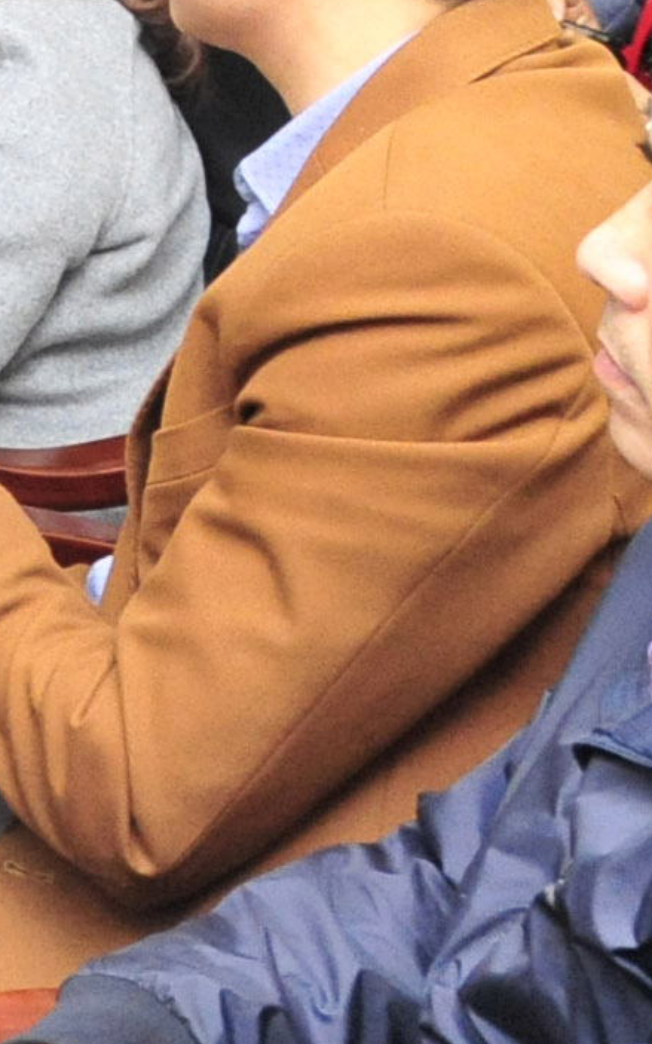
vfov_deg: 13.4
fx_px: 4210
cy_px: -505
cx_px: -1870
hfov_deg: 7.0
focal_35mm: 148
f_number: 8
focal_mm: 24
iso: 3200
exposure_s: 1/80
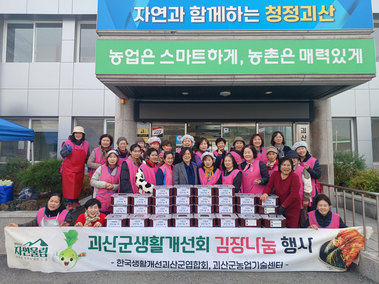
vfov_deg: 58.9
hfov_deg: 73.9
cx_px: 190
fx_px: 252
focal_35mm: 23
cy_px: 142
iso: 20
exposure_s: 1/141
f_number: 1.8
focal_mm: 5.06
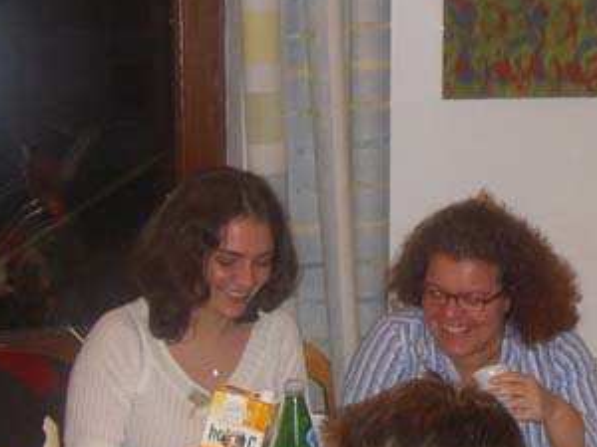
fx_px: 1345
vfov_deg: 18.9
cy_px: 278
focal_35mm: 78
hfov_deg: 24.6
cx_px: 480
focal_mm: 8
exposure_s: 1/59.5
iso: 100
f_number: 2.8
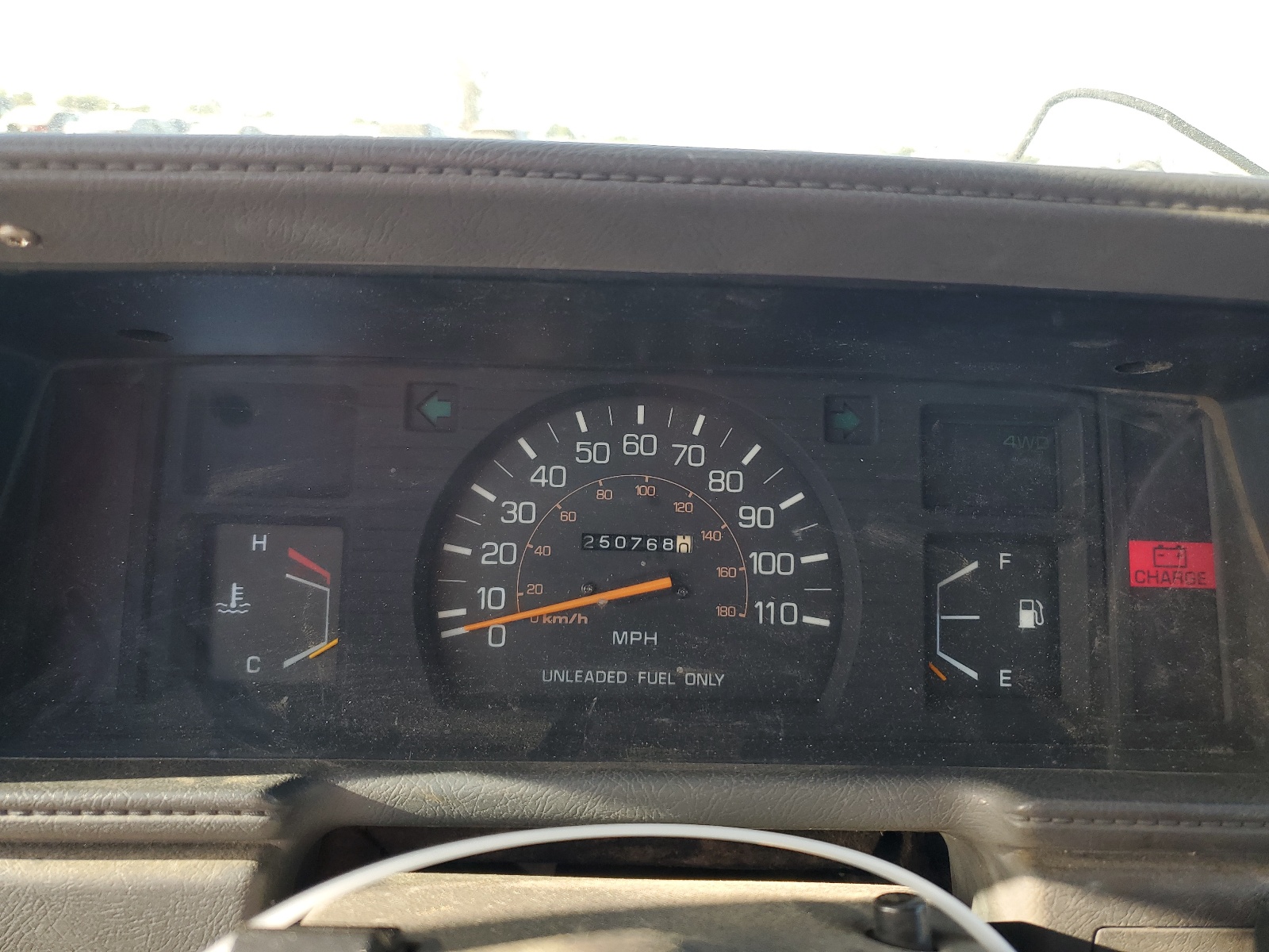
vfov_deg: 53.1
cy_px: 476
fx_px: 953
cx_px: 634
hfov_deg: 67.3
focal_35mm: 26
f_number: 1.5
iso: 50
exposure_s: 1/263
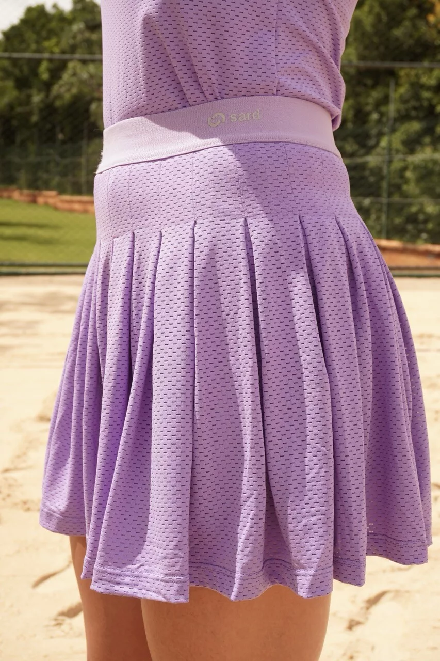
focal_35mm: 50
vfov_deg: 40.0
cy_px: 330
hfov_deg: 27.2
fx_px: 908
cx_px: 220
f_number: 8
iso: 125
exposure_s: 1/320
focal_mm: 33
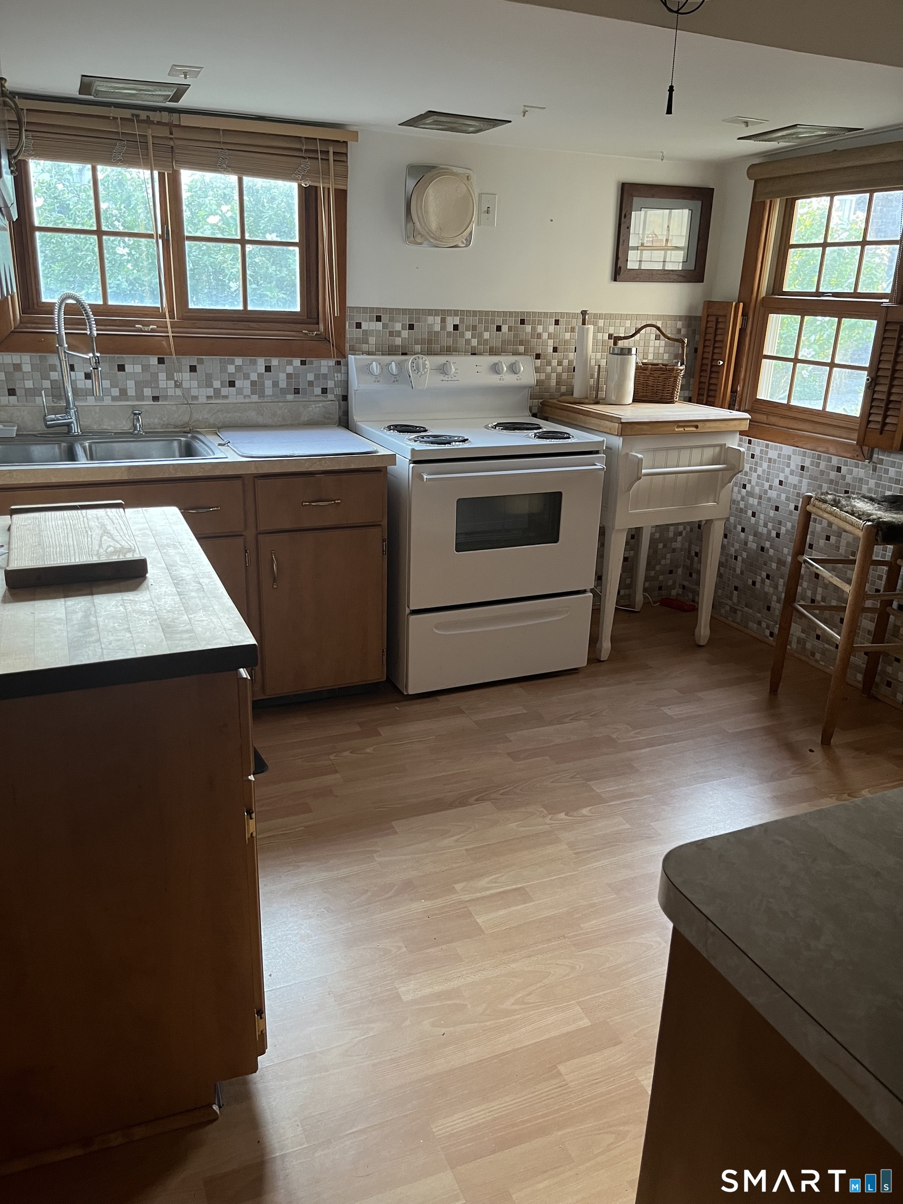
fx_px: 904
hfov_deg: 53.1
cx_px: 452
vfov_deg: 67.3
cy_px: 602
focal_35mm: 26
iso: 250
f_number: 1.6
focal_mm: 5.1
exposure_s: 1/60
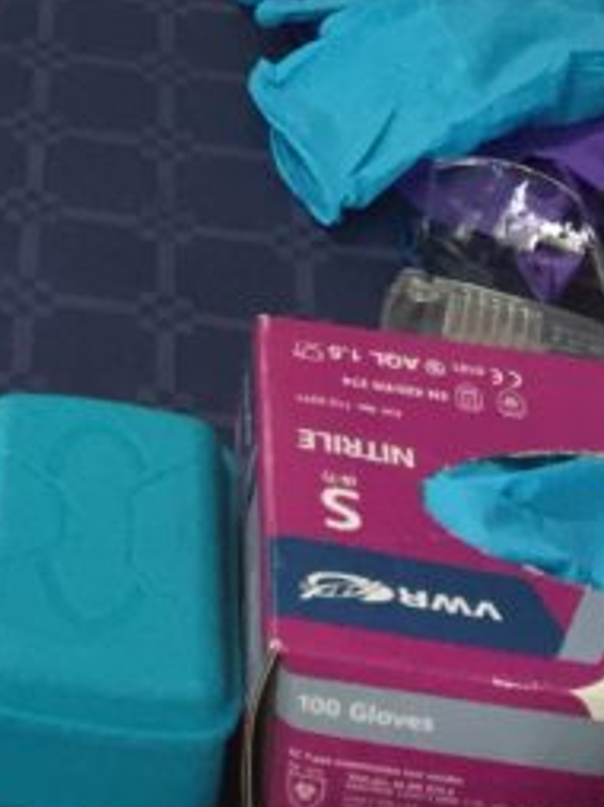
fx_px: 2727
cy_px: -775
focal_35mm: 117
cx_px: -296
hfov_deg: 12.1
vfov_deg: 14.3
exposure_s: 1/33
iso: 64
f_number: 2.2
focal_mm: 4.15
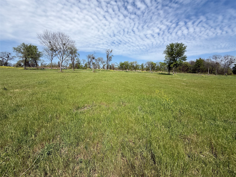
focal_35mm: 14
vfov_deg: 85.7
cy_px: 88
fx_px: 95
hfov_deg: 102.1
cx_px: 118
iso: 50
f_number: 2.2
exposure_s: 1/2611
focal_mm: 2.22
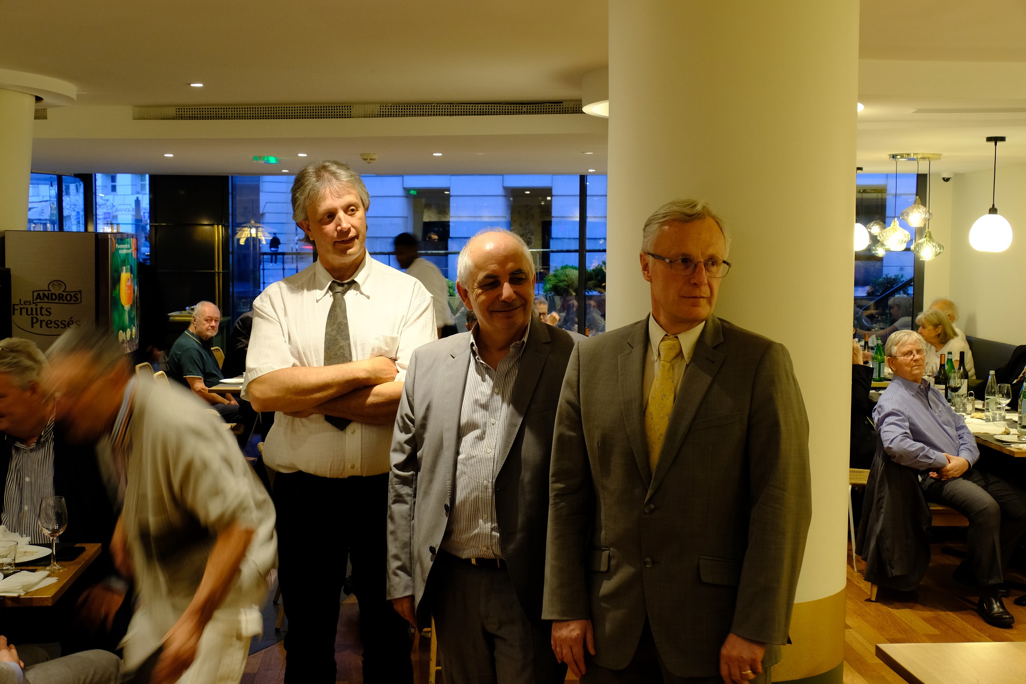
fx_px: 1197
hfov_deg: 46.4
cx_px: 513
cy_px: 342
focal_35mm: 42
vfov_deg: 31.9
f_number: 7.1
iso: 1600
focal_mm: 27.9
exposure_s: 1/10
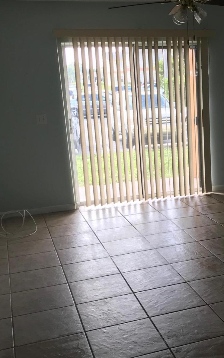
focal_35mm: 50
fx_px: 488
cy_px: 196
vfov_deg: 40.3
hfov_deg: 25.2
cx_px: 192
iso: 25
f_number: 1.8
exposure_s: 1/120
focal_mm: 3.99
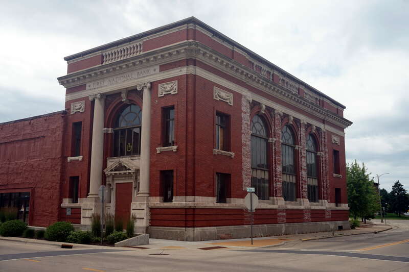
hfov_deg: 51.3
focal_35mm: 38
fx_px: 426
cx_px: 204
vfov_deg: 35.5
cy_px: 136
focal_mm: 25
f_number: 9
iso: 100
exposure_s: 1/160
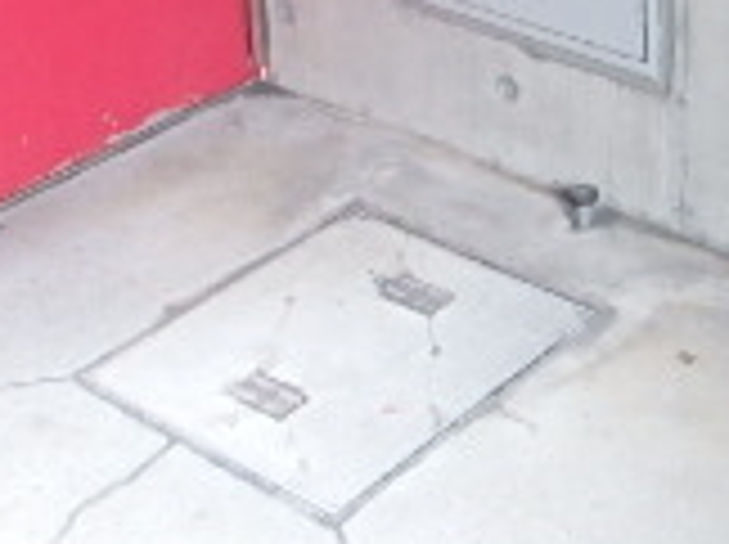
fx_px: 1745
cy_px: -405
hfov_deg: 21.8
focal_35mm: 83
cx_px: 878
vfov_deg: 15.5
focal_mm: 3.7
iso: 200
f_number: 3.5
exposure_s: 1/50
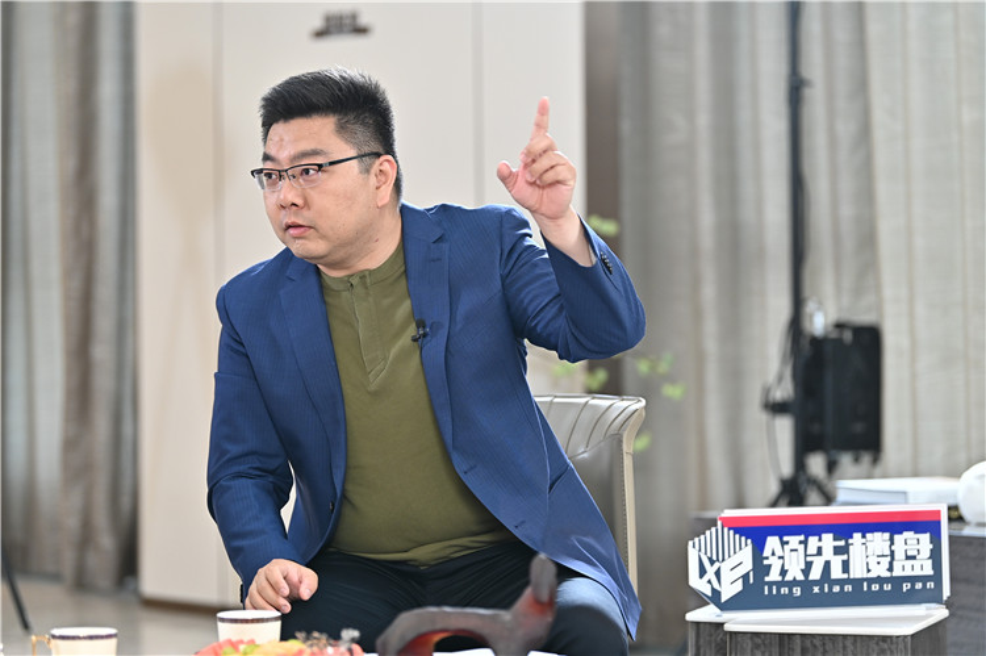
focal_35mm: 135
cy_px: 328
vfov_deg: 10.1
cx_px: 493
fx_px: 3695
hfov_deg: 15.2
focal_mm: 135
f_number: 2.8
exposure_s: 1/160
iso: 800
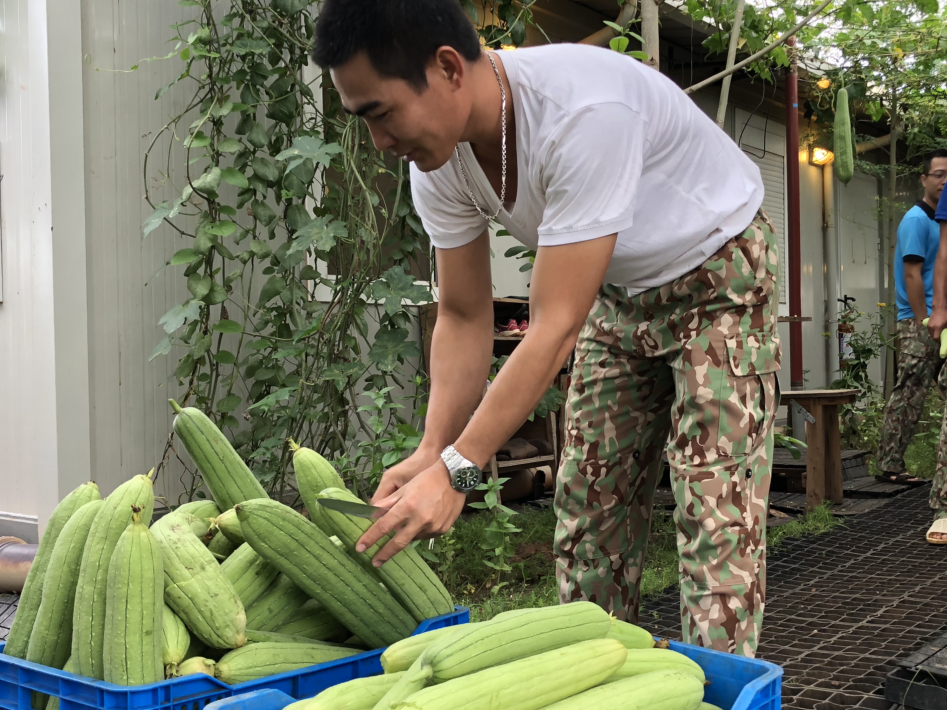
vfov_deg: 35.1
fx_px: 1122
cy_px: 372
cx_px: 520
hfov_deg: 45.7
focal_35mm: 41
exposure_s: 1/100
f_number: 1.8
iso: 64
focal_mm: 3.99
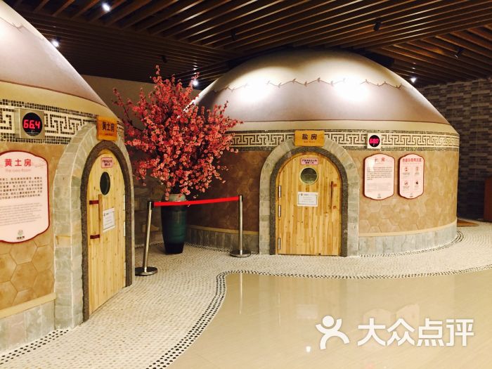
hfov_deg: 61.7
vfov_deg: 48.2
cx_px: 246
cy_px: 184
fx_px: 412
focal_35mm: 29
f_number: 2.2
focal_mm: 4.15
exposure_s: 1/33
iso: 250
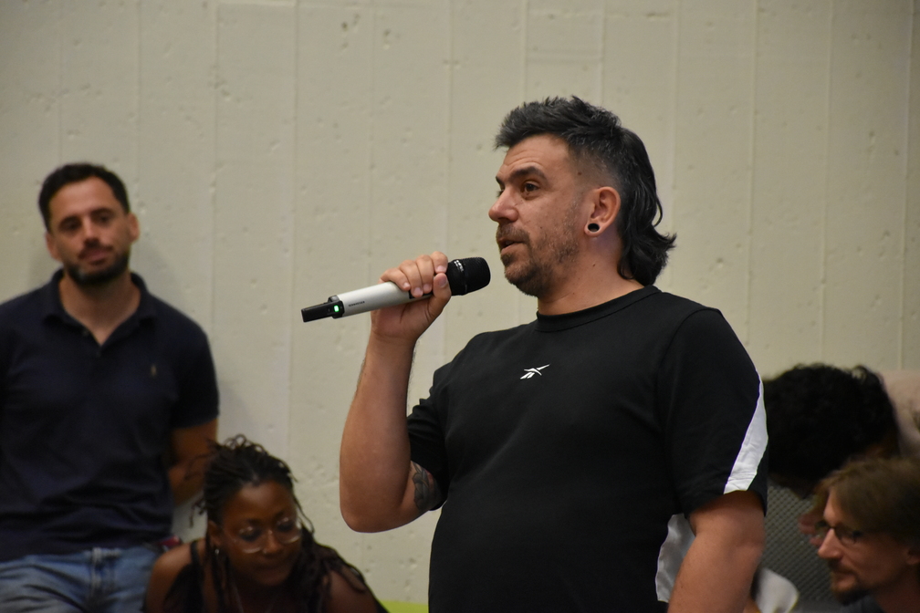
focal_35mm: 210
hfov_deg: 9.8
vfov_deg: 6.5
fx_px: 5366
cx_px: 460
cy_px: 306
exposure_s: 1/125
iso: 4000
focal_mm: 140
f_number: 5.6
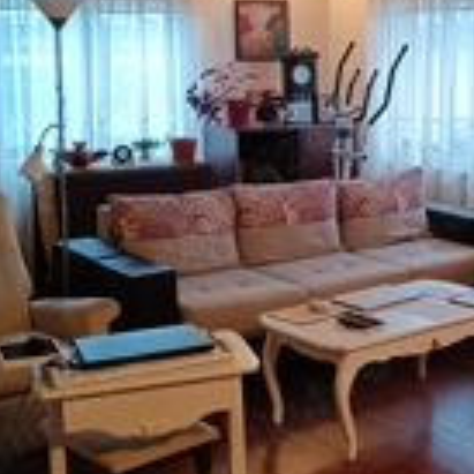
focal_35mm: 62
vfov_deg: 27.7
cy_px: 225
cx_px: 398
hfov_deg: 27.0
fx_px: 961
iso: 698
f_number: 1.88
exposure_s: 1/50.1
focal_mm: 5.59
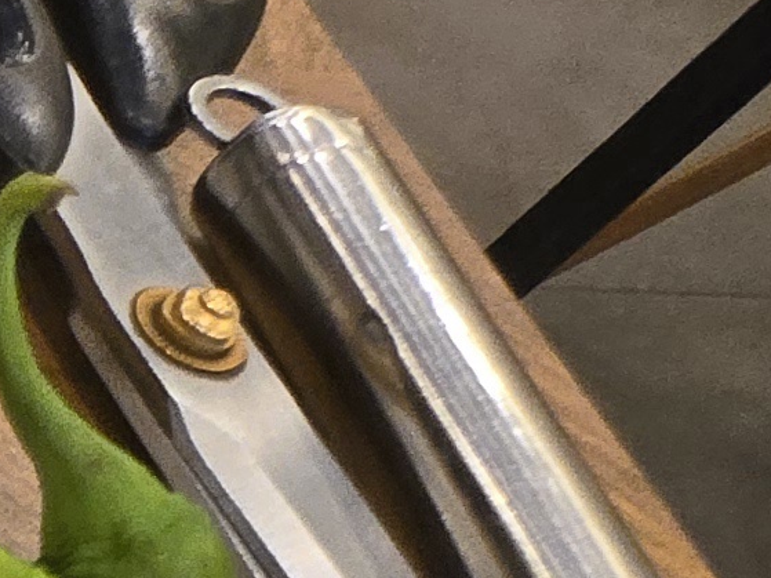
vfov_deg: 13.2
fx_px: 2071
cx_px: -1557
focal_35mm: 93
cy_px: 1235
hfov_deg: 11.4
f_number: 2.2
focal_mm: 1.7
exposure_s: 1/60.2
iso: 125
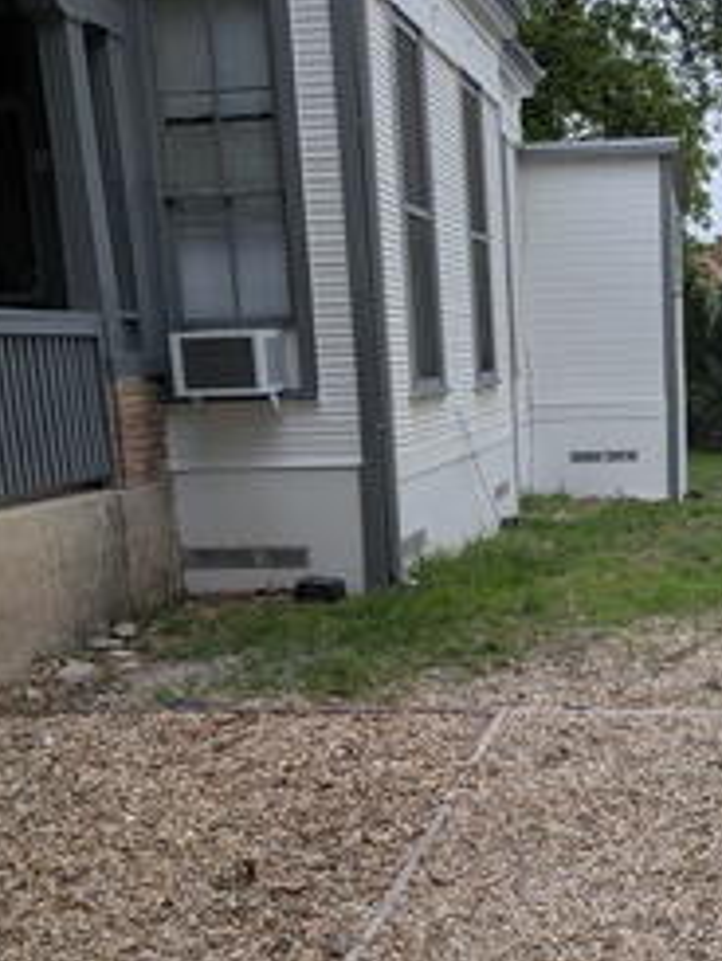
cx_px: 612
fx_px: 1306
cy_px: 620
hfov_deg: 29.9
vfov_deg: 40.0
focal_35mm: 47
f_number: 1.7
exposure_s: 1/608
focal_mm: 4.53
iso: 29
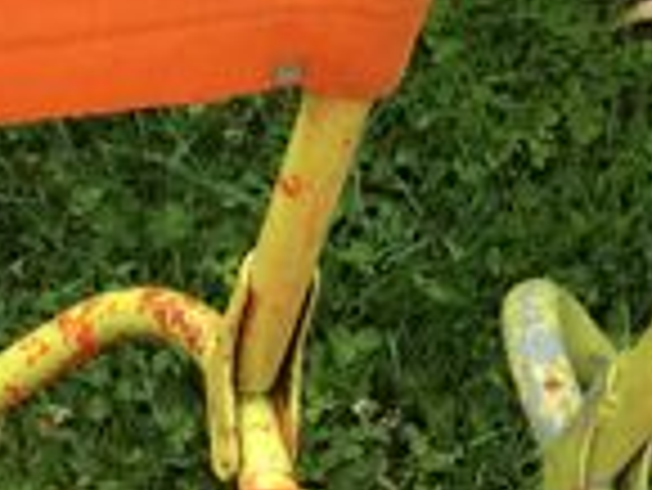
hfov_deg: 14.0
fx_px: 2488
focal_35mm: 132
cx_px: -337
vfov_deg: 11.1
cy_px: -4
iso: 32
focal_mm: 3.3
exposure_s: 1/608
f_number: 2.4
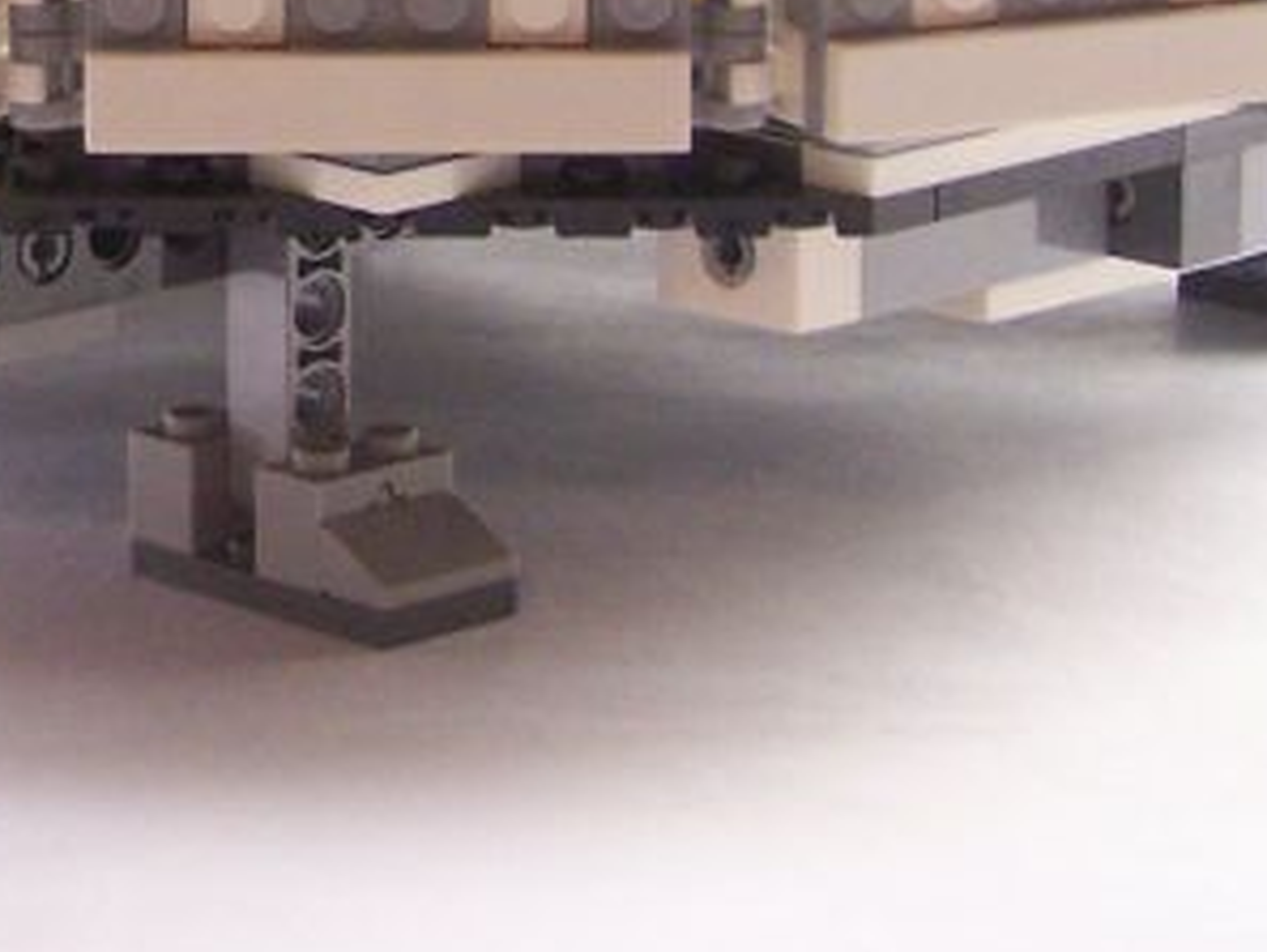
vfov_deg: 8.3
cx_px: 9
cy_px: -290
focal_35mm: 176
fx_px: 6444
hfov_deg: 11.1
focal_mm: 8.5
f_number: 3.2
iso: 200
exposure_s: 1/20
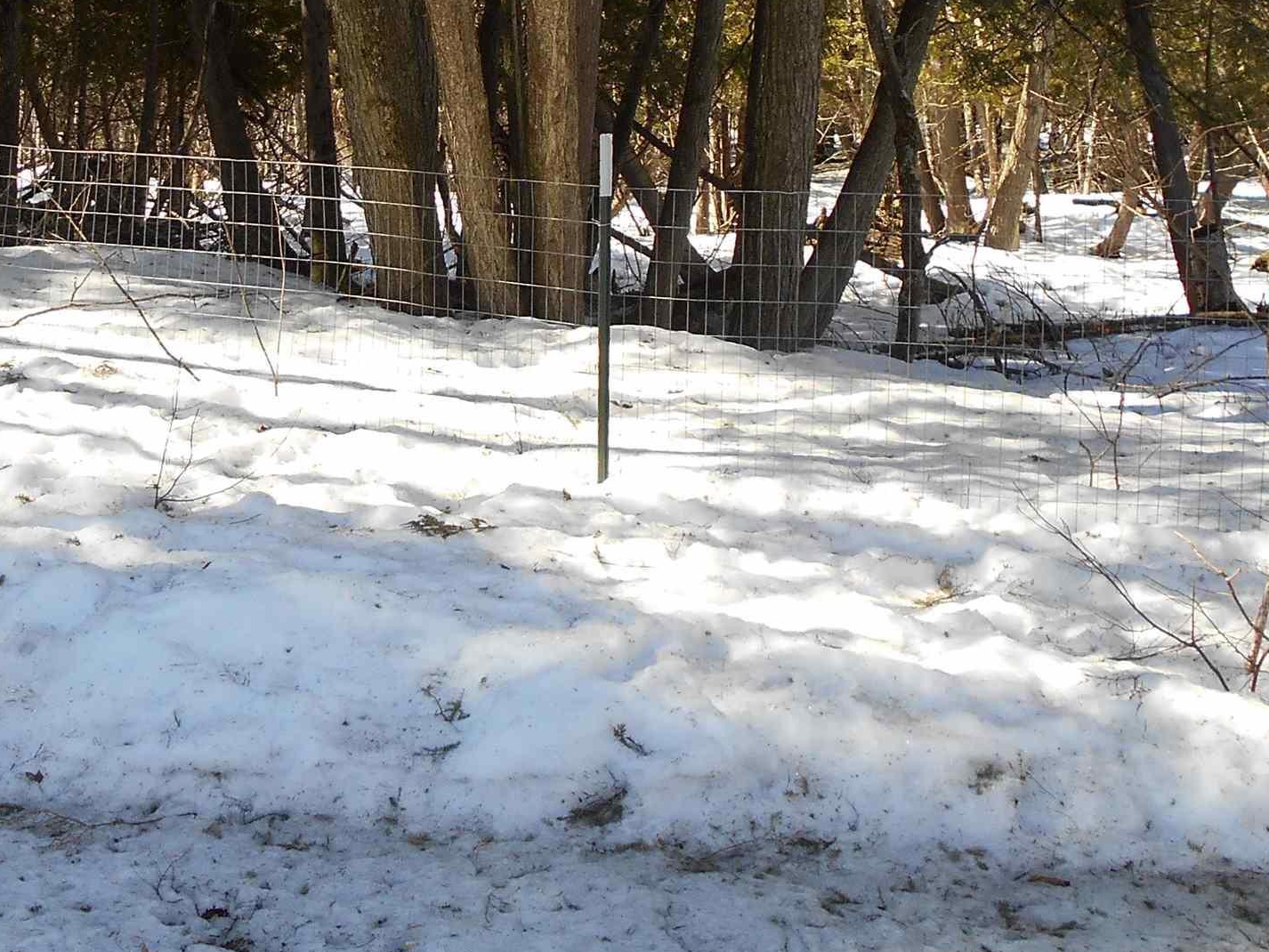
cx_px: 465
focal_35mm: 56
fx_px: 2053
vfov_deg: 25.6
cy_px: 160
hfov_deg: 34.1
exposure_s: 1/250
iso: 80
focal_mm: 4.6
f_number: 3.2
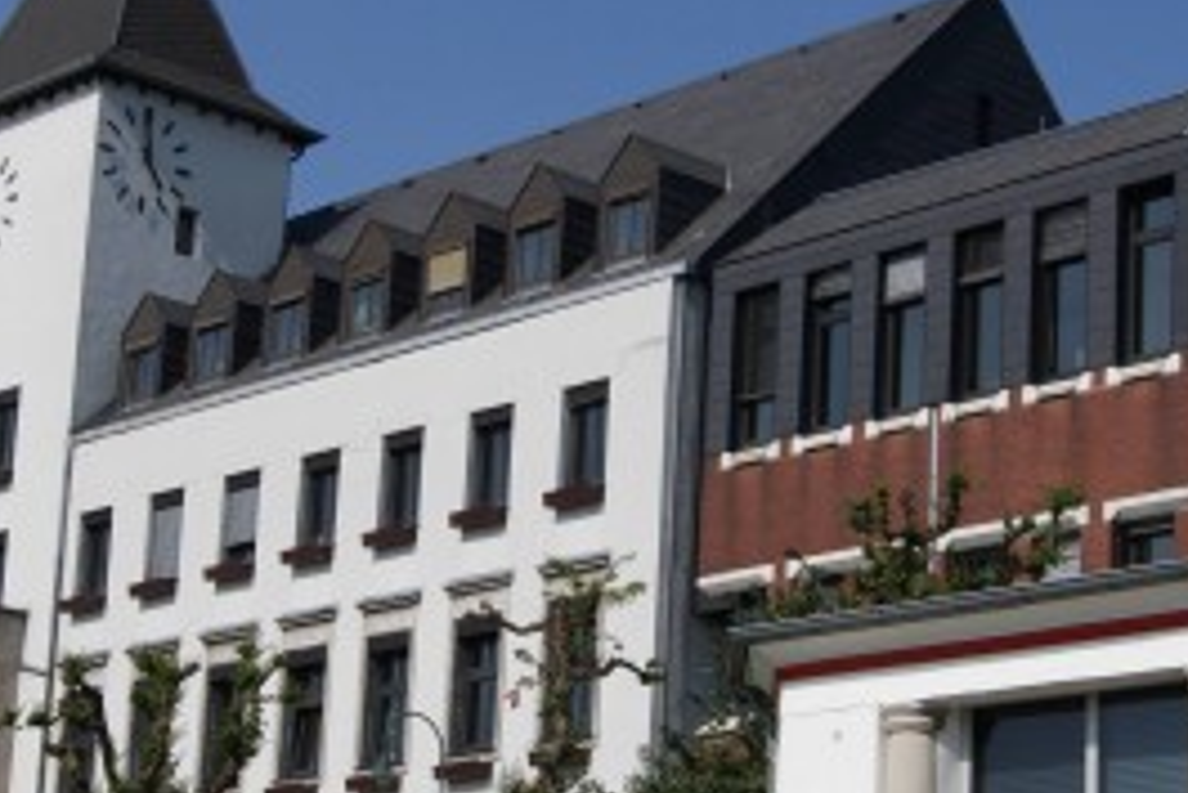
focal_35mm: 95
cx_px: 551
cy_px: 513
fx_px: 3137
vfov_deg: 14.4
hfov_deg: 21.4
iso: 100
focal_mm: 28
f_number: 11
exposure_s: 1/250
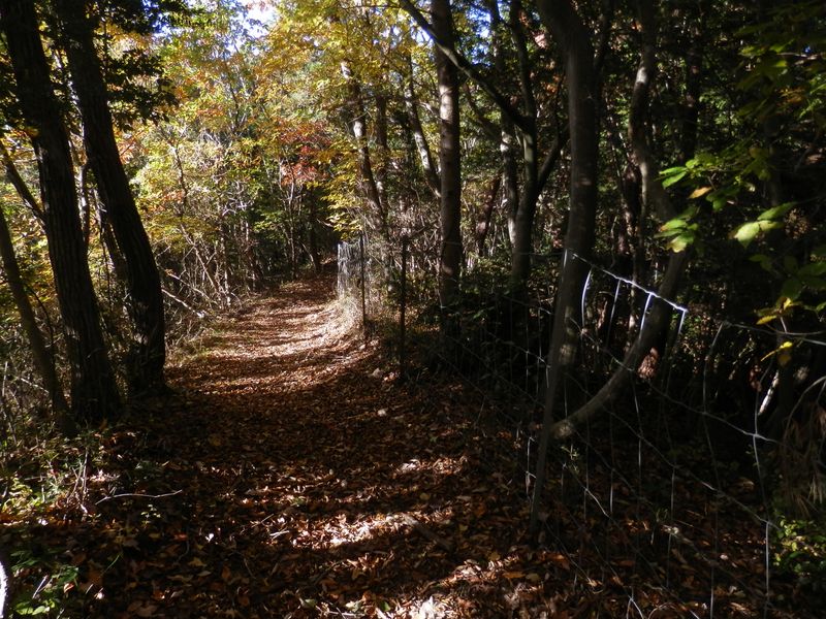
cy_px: 310
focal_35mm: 25
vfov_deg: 54.9
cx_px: 413
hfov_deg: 69.4
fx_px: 597
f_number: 3
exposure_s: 1/100
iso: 80
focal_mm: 4.5
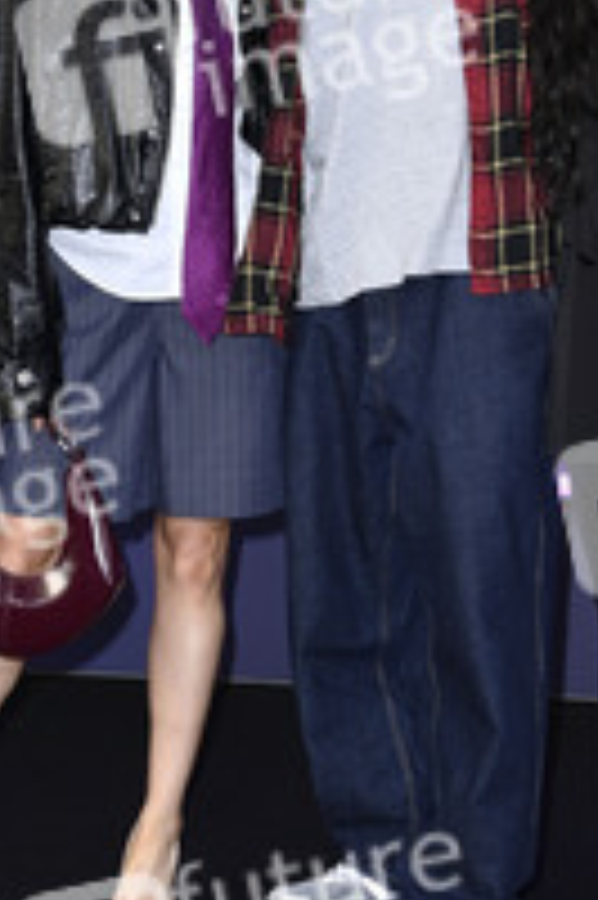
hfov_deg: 10.5
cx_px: 378
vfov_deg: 15.7
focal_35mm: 130
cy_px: 266
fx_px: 3245
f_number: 5.6
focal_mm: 65
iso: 320
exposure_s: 1/200
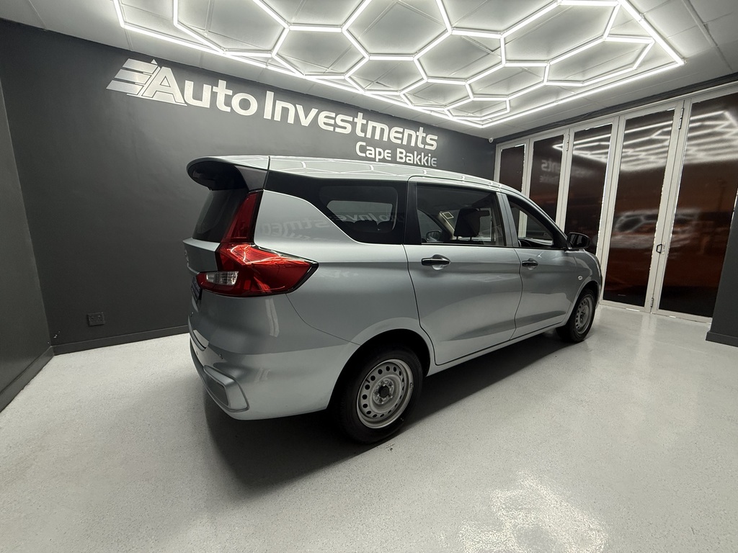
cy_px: 276
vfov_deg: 85.7
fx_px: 298
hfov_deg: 102.1
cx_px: 369
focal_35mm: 14
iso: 250
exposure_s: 1/100
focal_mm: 2.22
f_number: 2.2
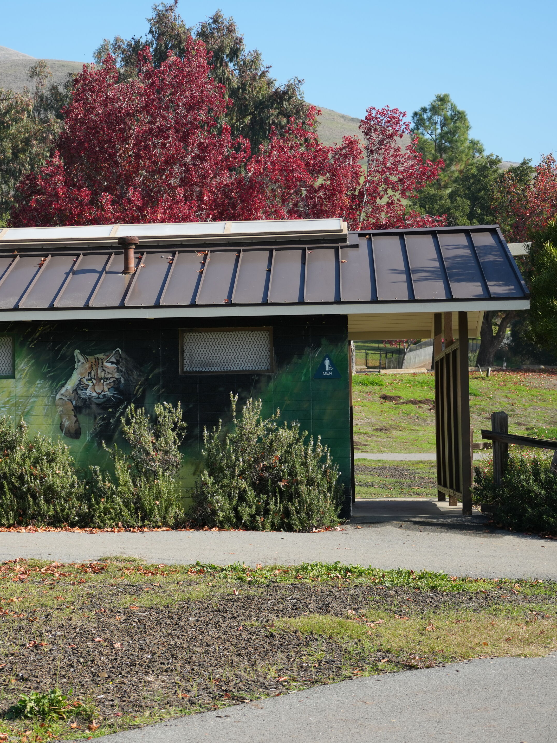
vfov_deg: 24.4
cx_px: 140
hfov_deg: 18.3
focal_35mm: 80
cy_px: 370
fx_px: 1716
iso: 200
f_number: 5.6
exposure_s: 1/640
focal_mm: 55
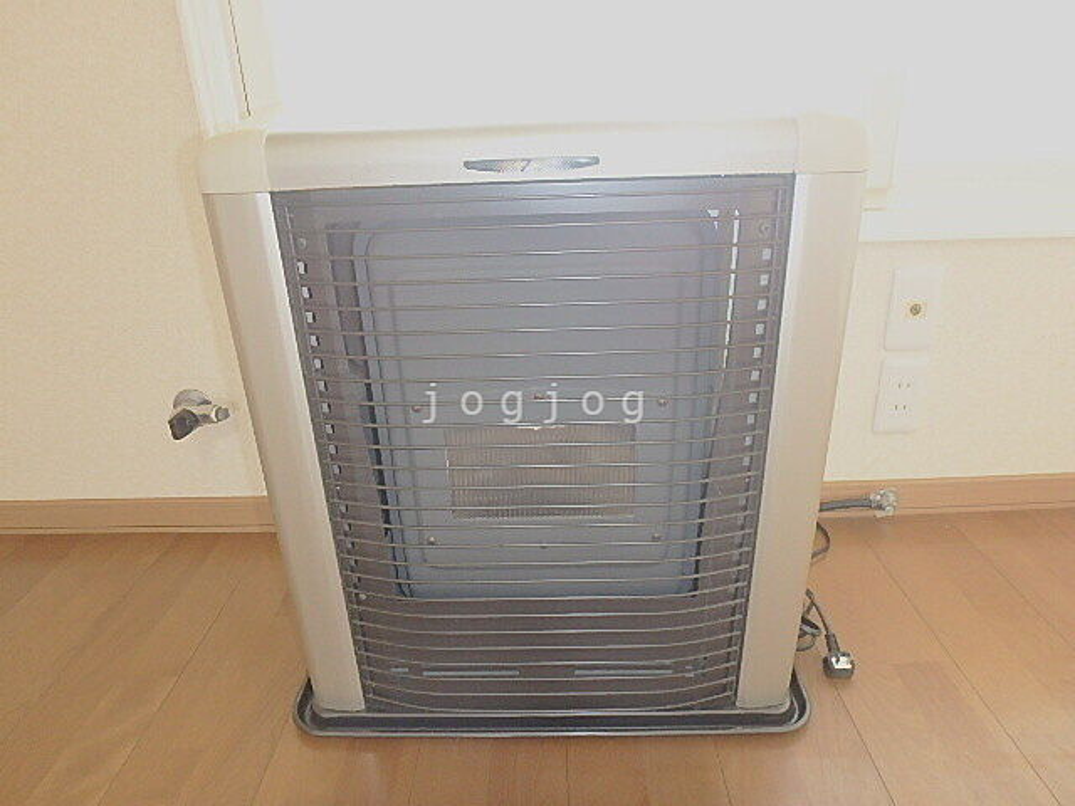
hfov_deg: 79.0
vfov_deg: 63.4
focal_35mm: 21
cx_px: 538
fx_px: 652
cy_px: 403
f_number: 3.5
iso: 400
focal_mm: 3.7
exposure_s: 1/30
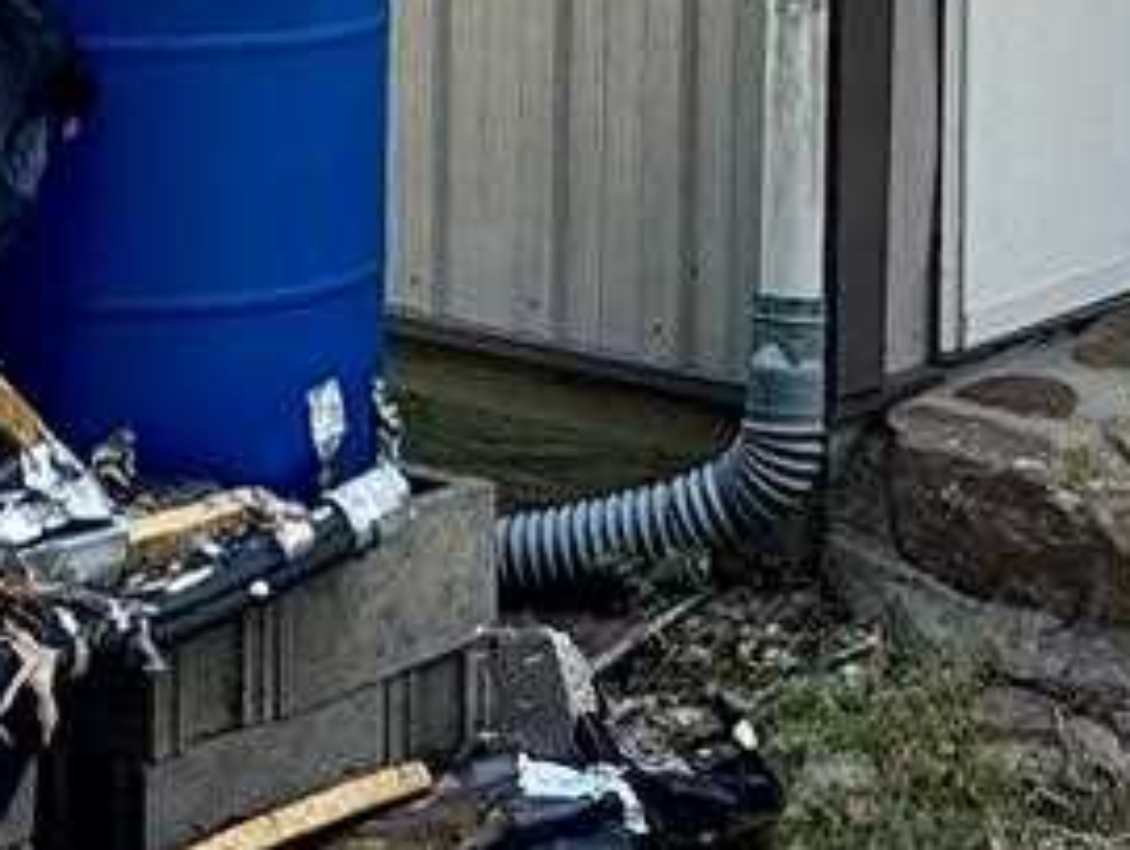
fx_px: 3463
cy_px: -318
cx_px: 578
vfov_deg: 13.4
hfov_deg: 18.5
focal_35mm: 106
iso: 40
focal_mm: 2.22
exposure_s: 1/108
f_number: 2.2
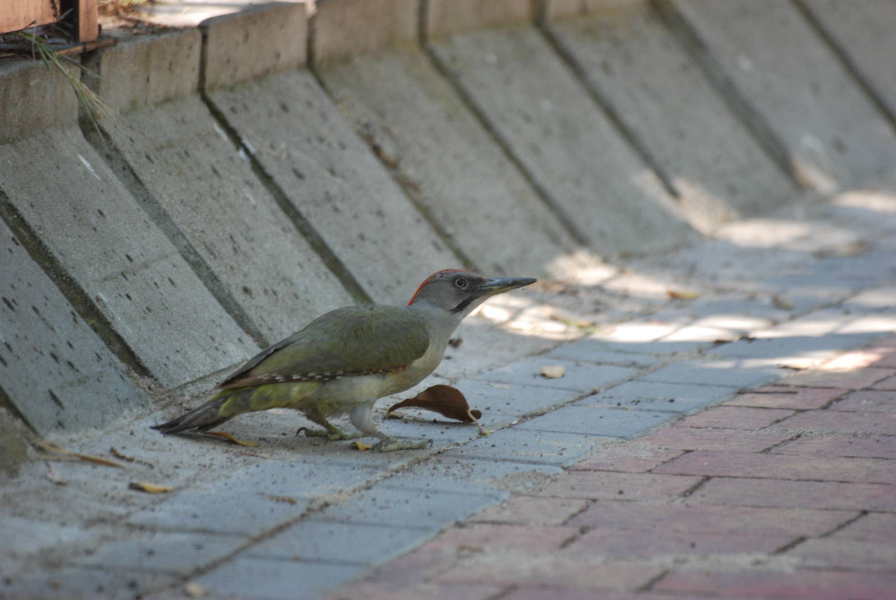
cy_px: 300
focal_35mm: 450
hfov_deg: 4.6
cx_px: 448
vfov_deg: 3.1
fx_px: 11213
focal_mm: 300
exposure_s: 1/160
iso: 400
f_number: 5.6
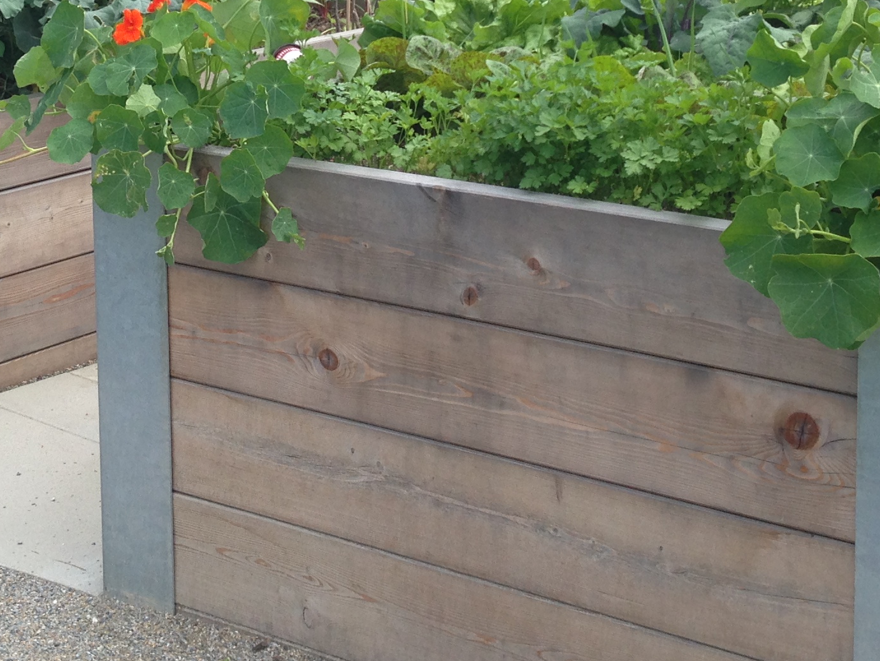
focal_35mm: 78
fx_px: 1983
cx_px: 268
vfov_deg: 18.4
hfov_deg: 24.8
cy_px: -11
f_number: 2.4
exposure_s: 1/364
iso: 50
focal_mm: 4.13
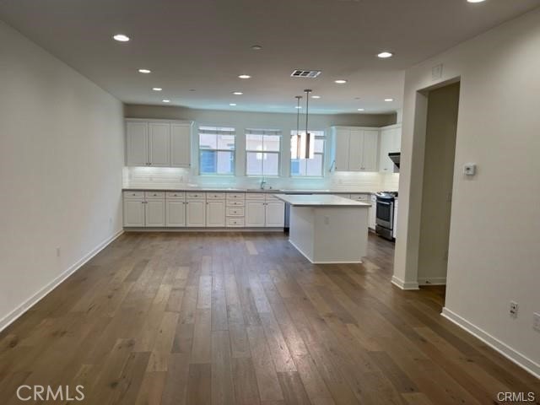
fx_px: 406
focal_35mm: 26
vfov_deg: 53.1
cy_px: 202
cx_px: 270
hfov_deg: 67.3
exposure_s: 1/161
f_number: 1.6
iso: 50
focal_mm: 5.1
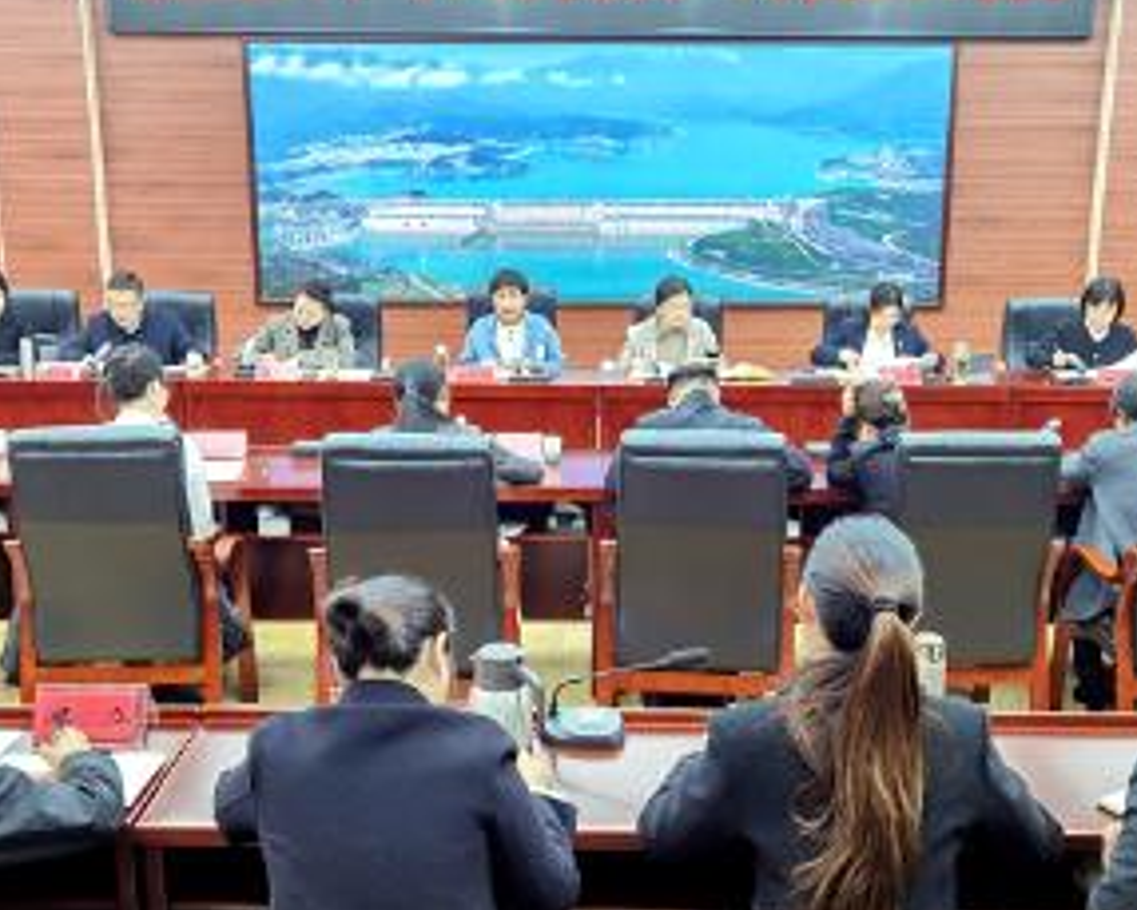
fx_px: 1380
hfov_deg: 44.8
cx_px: 592
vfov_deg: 36.5
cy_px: 505
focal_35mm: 41
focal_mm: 6.71
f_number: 1.9
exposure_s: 1/100
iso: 64
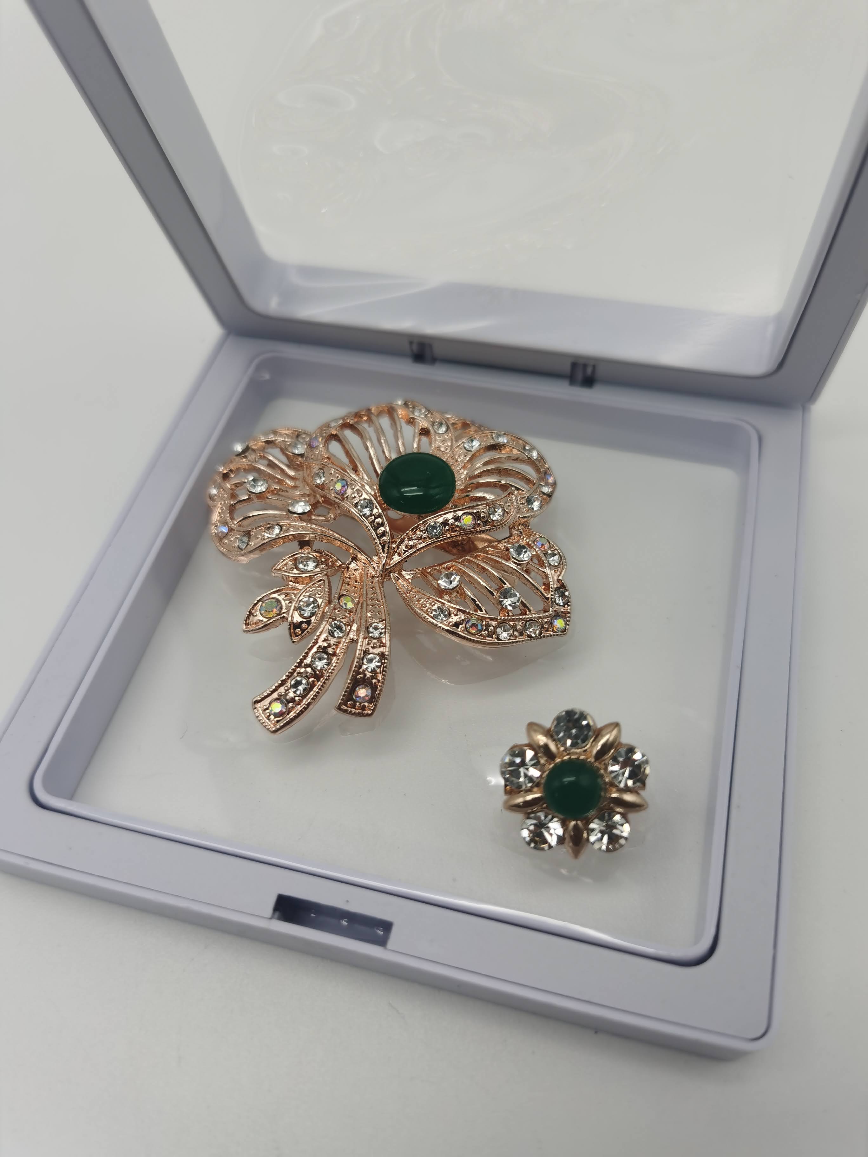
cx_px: 434
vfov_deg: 65.3
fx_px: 903
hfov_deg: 51.4
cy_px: 578
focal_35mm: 27
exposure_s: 1/100
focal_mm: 5.56
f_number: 1.6
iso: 50
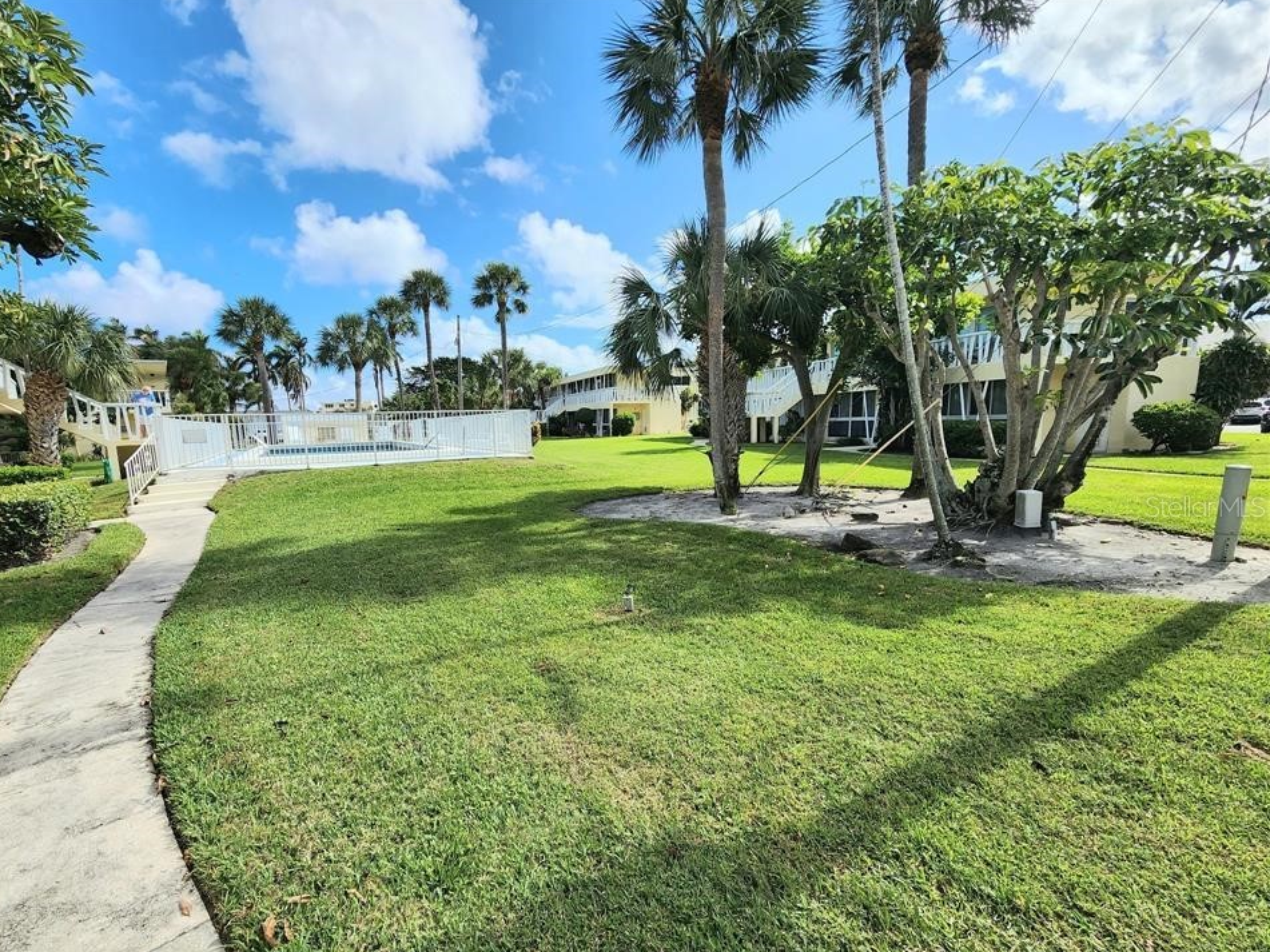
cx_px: 588
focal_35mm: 14
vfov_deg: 85.6
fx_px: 514
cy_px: 506
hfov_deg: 101.9
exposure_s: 1/2500
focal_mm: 2.2
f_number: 2.2
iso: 50
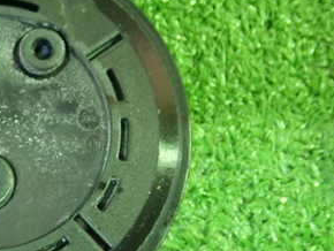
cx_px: 15
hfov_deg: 29.5
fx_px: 599
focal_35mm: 62
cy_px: 134
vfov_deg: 23.7
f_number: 2.3
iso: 1000
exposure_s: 1/30
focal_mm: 5.5
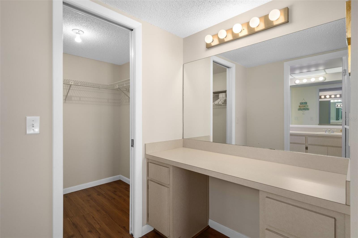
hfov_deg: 93.3
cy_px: 119
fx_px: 169
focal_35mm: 17
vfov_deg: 70.4
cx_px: 179
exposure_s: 1/5
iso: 320
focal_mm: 17
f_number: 8
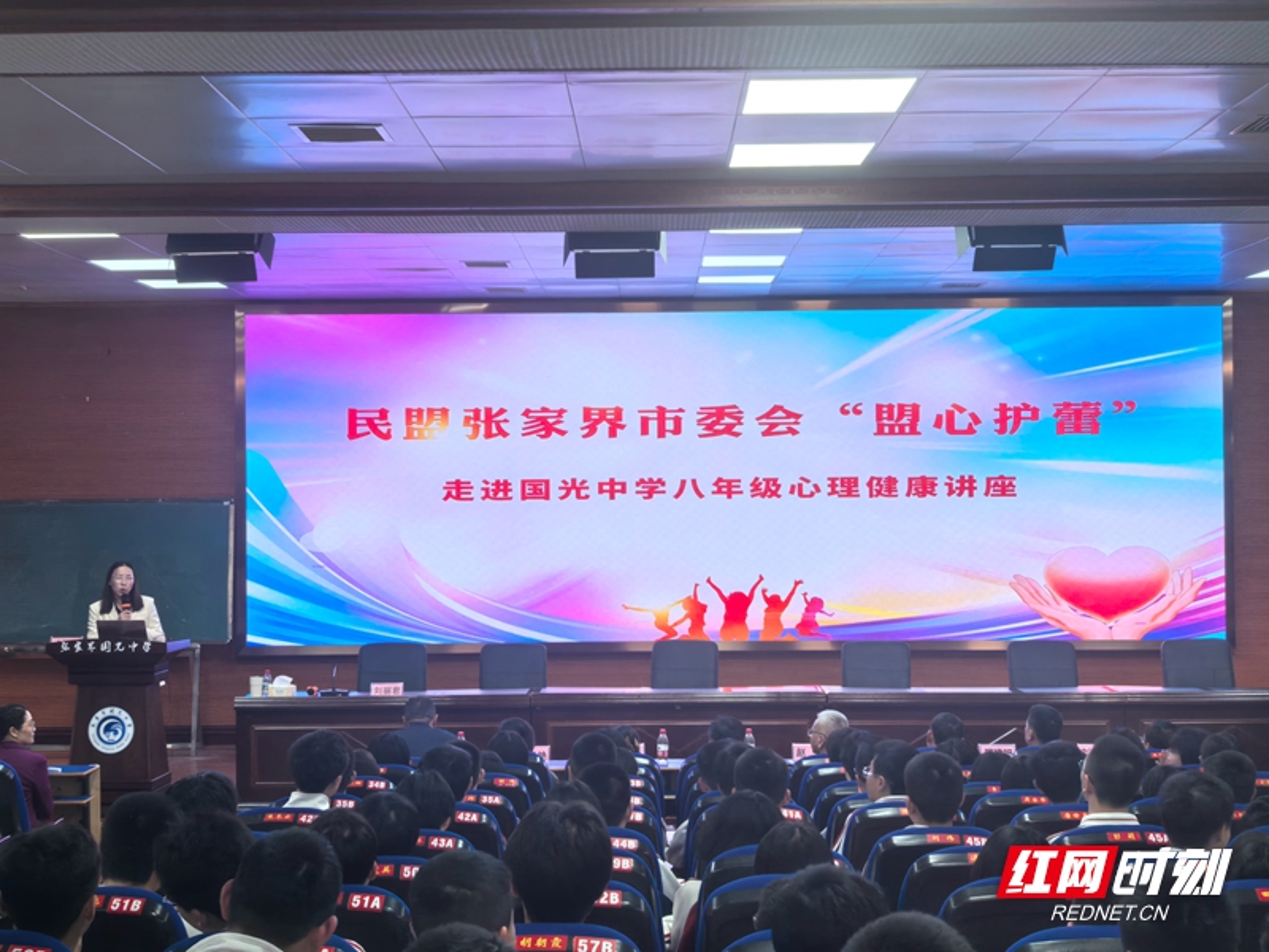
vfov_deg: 28.0
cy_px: 476
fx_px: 1906
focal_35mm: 52
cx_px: 634
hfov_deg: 36.8
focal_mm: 5.75
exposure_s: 1/120
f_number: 4
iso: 80
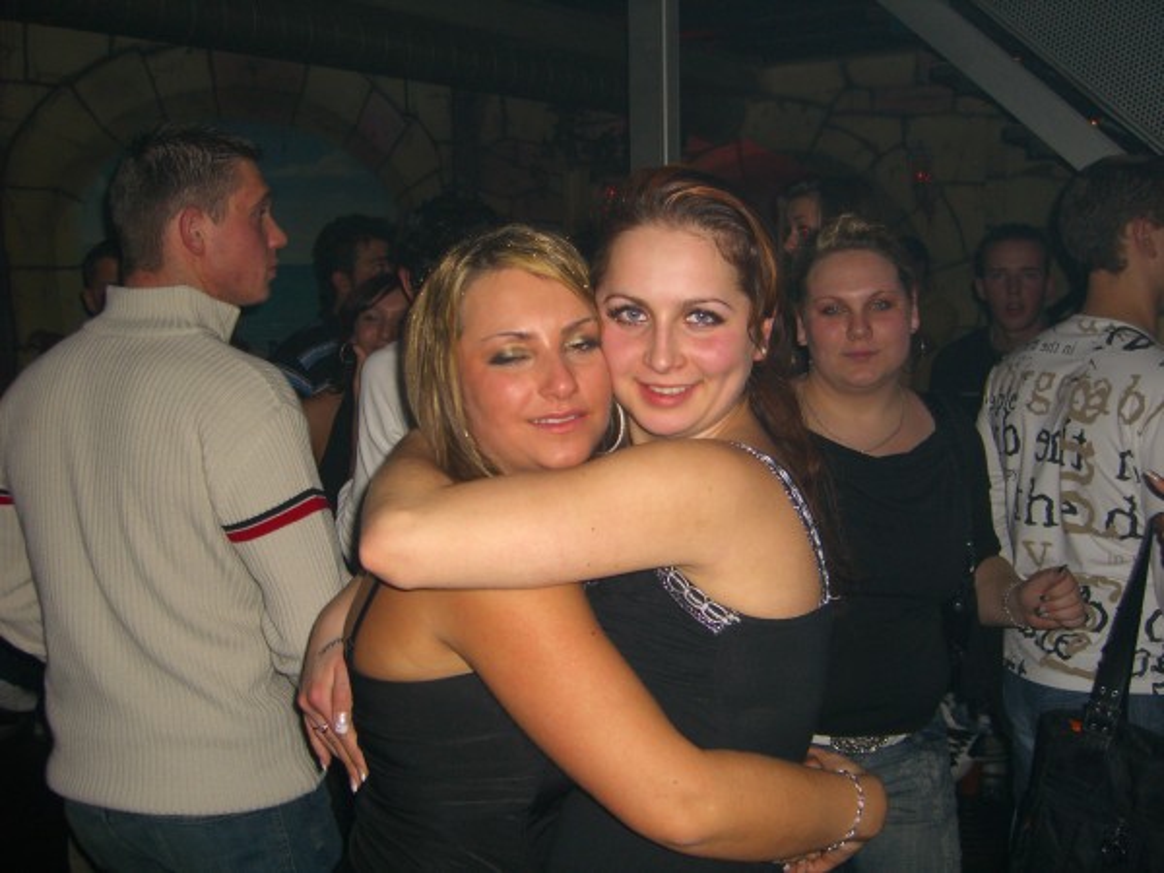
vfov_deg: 37.7
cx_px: 582
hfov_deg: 49.0
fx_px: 1278
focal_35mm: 38
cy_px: 436
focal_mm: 7.9
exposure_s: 1/60
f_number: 2.8
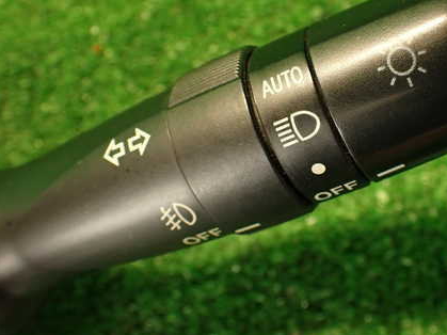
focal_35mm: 43
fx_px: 555
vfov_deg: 33.5
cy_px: 138
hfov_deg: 43.2
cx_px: 300
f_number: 2.3
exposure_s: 1/30
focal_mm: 5.4
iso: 400
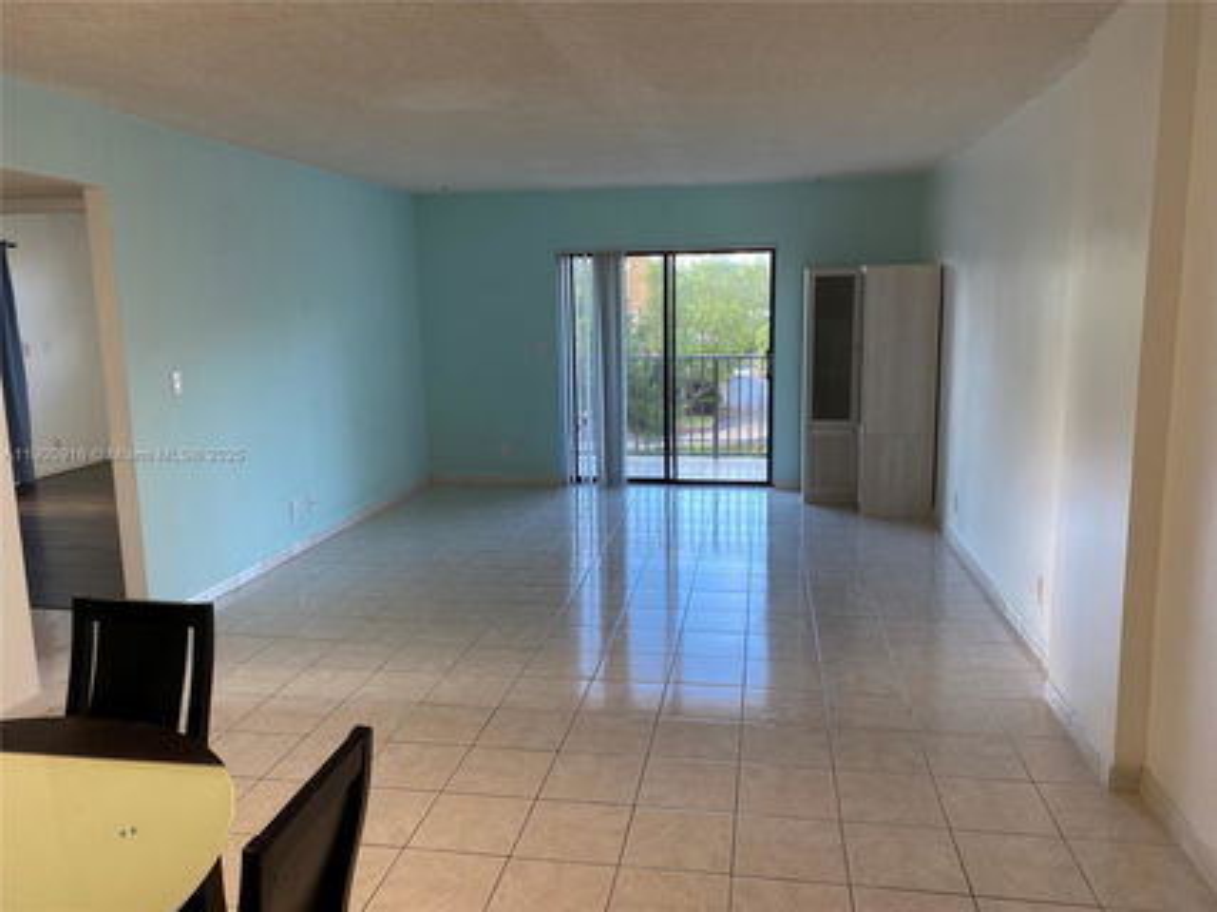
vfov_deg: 53.0
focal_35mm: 26
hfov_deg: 67.3
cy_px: 456
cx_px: 608
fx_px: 914
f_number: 1.8
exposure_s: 1/60
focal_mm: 4.25
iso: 64
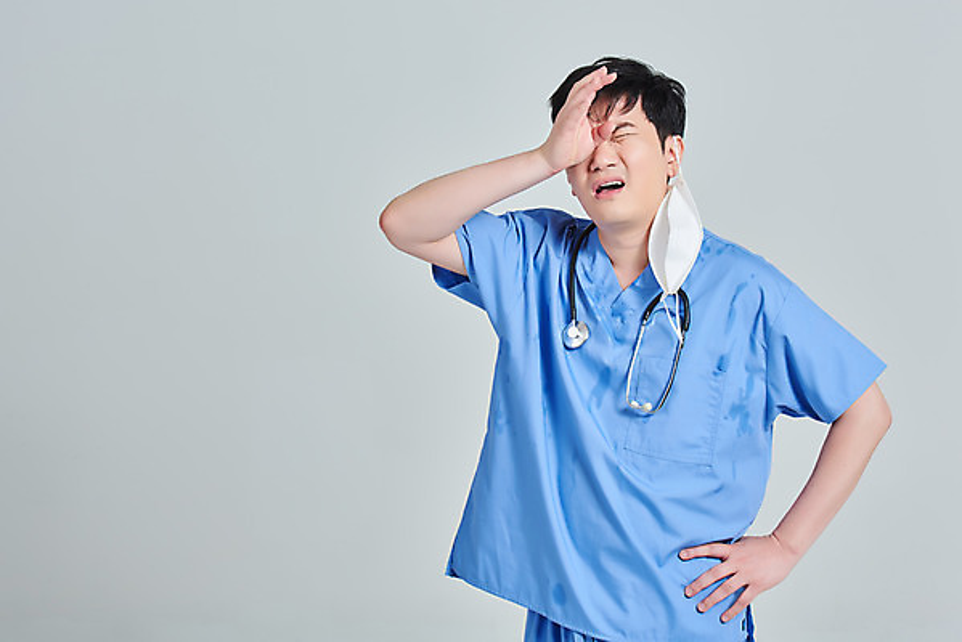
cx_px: 481
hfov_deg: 28.8
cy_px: 321
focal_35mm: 70
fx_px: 1871
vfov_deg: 19.5
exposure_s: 1/125
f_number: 14
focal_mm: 70
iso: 100
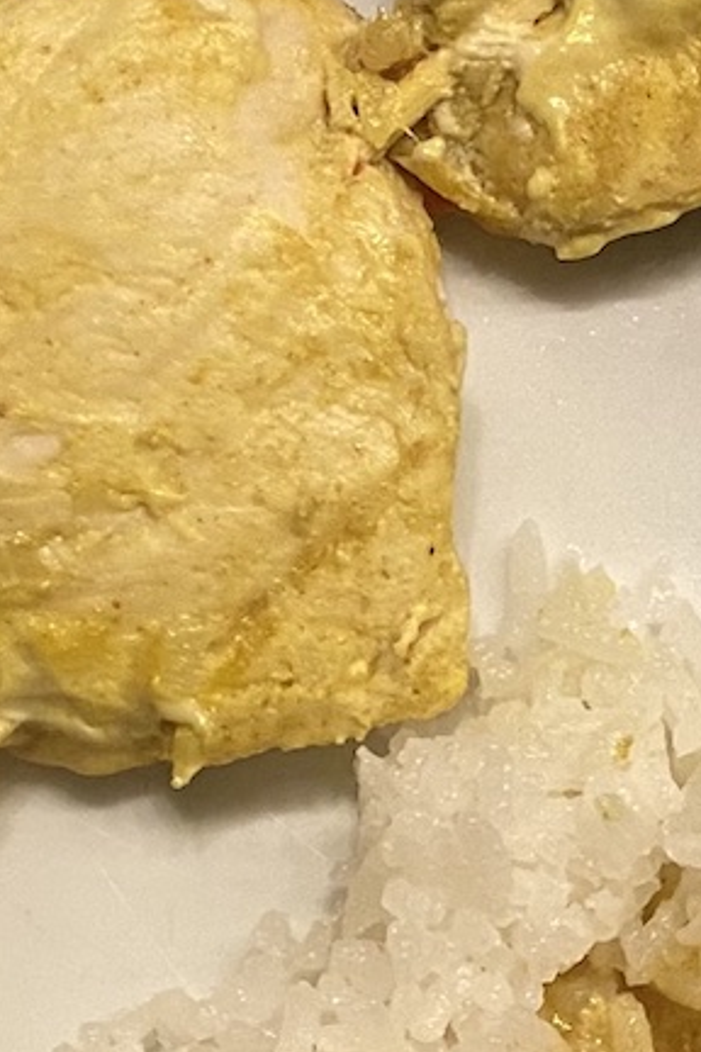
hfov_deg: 10.8
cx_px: 944
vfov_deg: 16.3
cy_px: 958
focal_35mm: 124
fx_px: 3622
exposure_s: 1/59
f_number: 1.8
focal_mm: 4.25
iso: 200
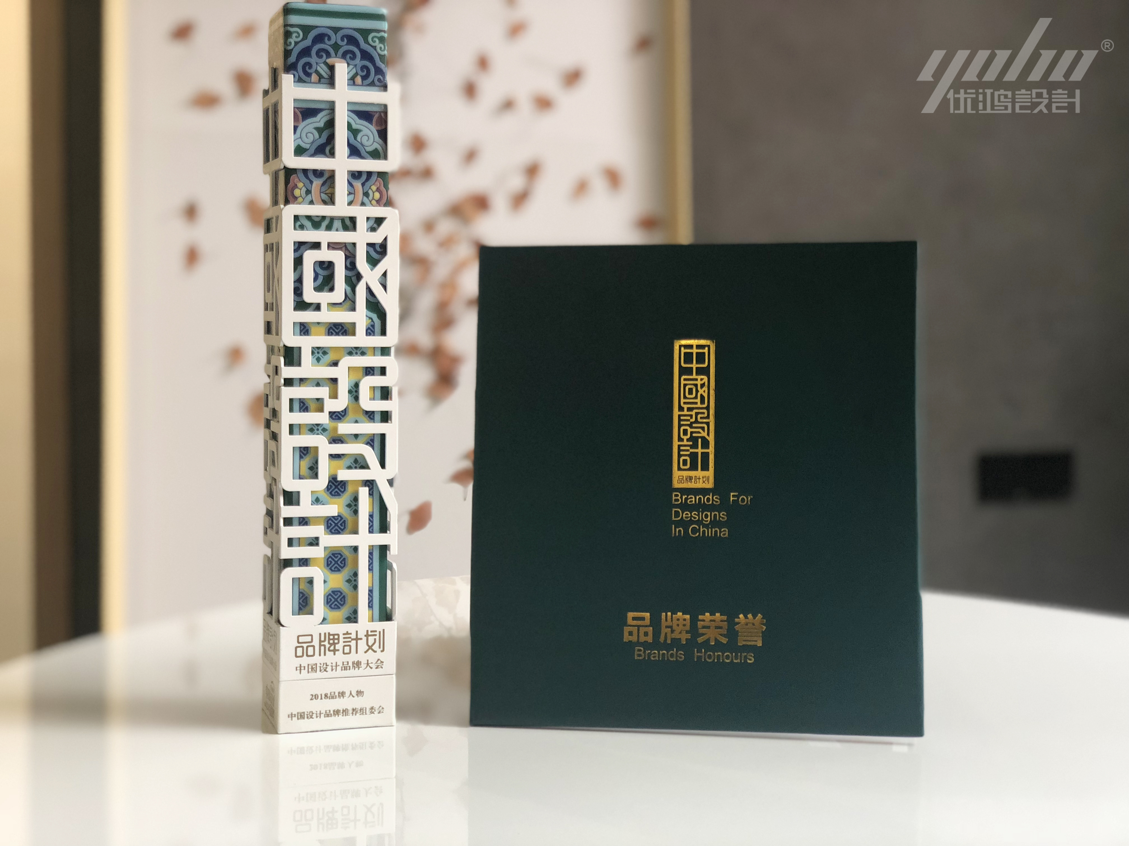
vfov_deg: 28.0
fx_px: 1696
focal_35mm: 52
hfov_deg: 36.8
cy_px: 423
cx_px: 564
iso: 125
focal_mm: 6
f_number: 2.4
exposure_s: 1/50
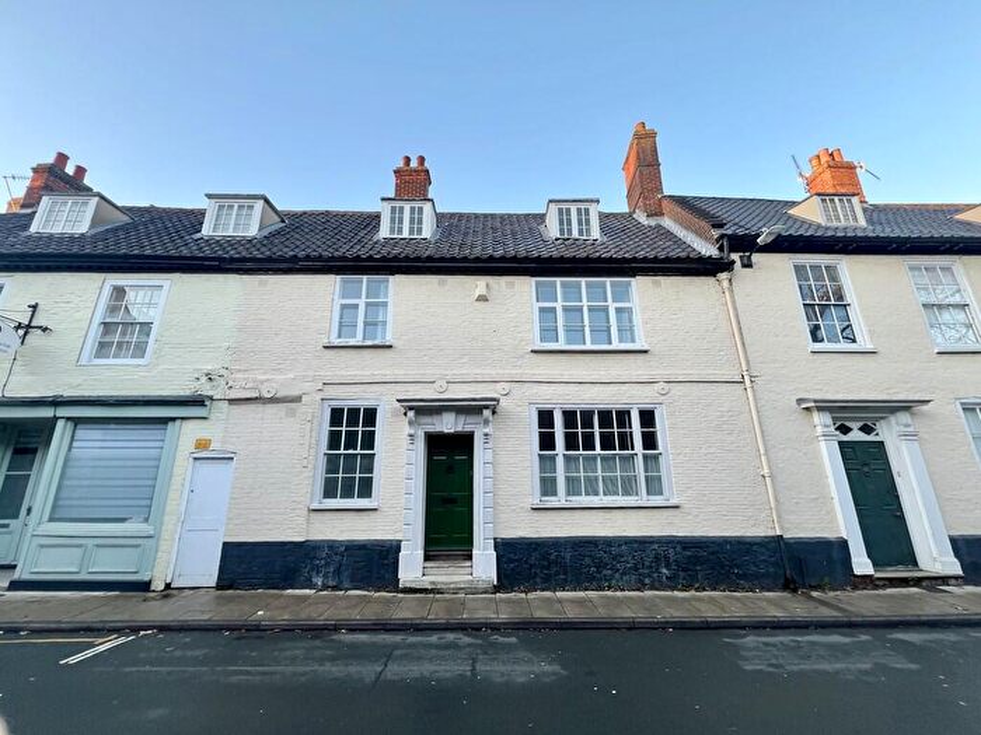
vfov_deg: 89.9
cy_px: 368
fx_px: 368
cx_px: 490
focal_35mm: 13
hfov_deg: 106.2
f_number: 1.8
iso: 40
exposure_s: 1/99
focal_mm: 1.57
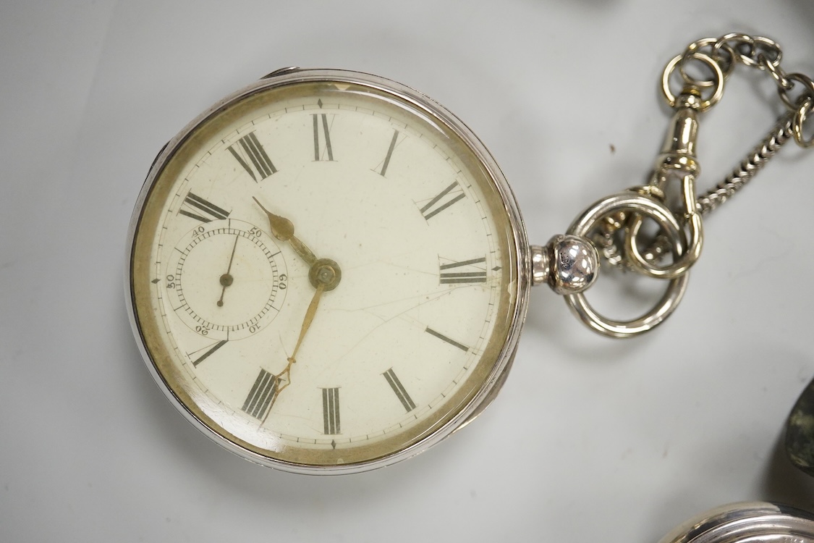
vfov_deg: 29.9
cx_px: 407
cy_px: 272
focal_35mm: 45
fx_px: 1017
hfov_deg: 43.6
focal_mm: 30
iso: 2500
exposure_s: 1/640
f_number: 3.5
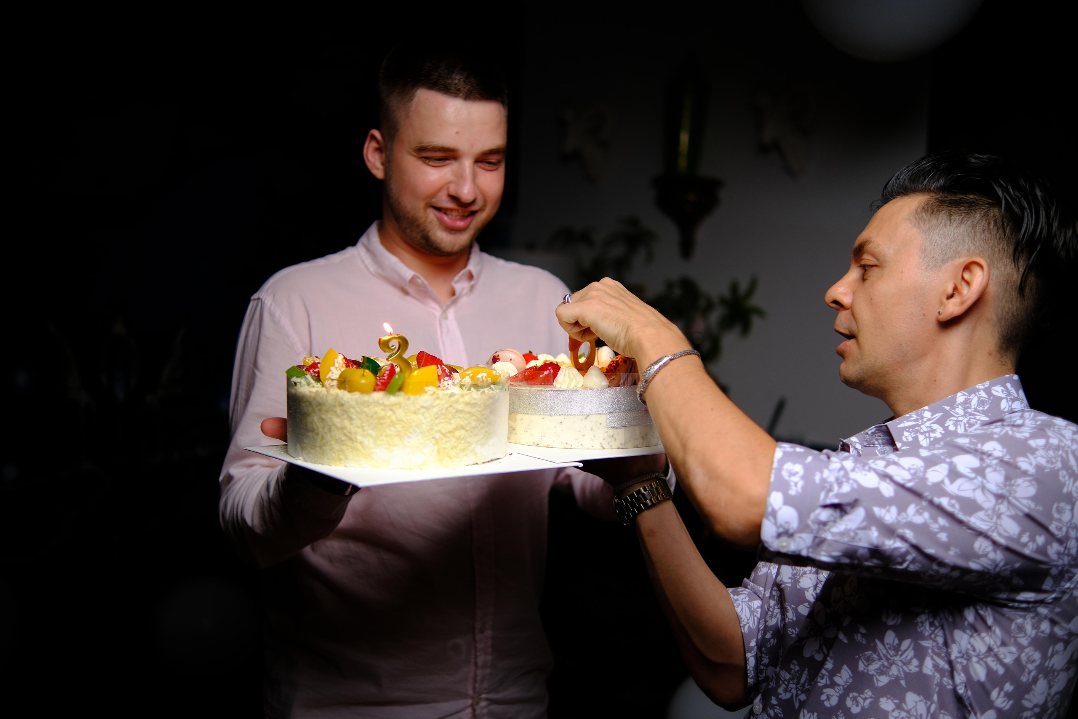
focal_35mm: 35
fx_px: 1048
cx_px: 539
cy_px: 360
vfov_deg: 37.9
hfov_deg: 54.4
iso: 160
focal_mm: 23
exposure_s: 1/60
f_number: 1.6
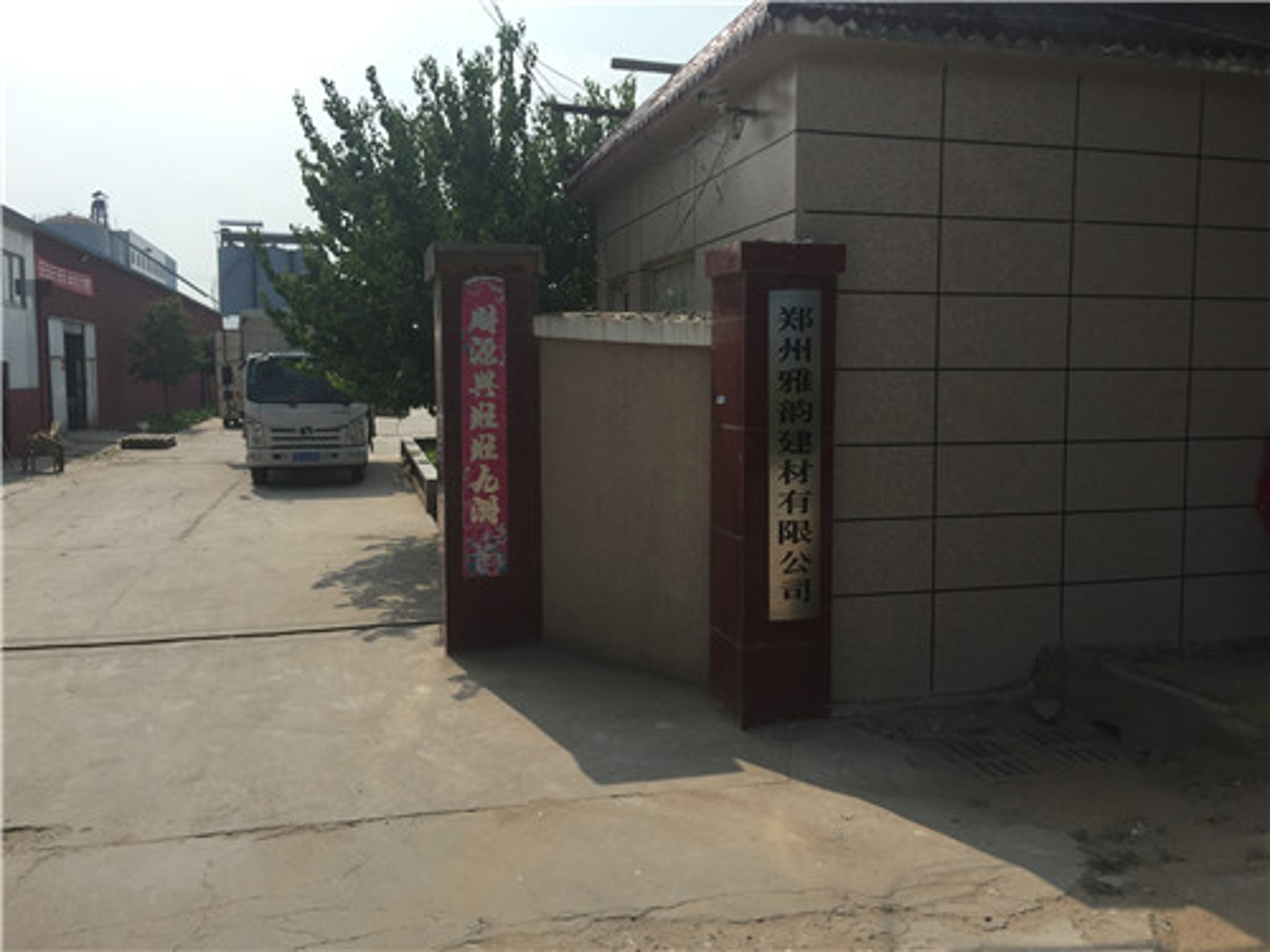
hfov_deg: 61.7
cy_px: 476
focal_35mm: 29
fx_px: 1064
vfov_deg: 48.2
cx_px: 635
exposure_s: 1/3300
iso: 32
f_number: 2.2
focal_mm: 4.15
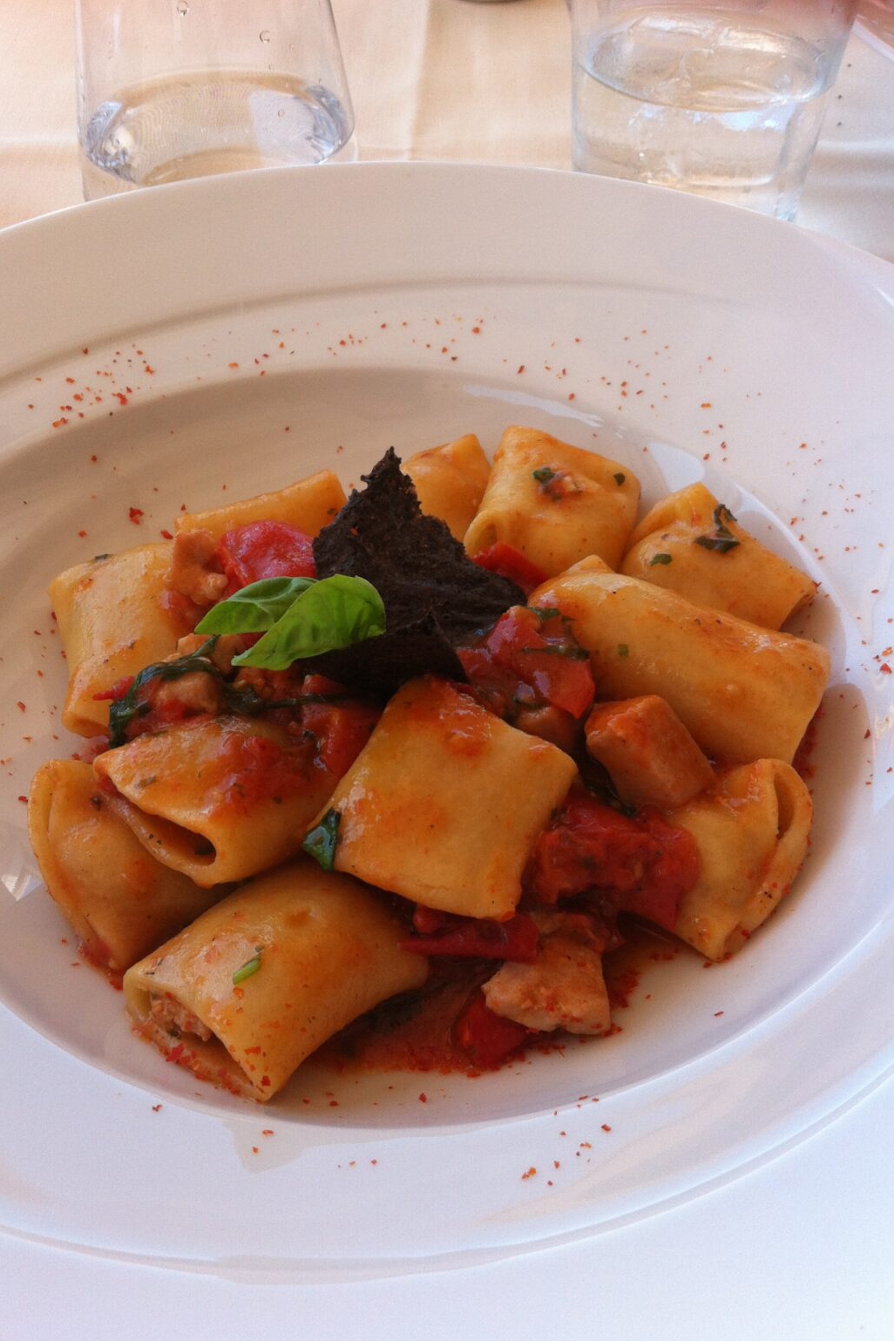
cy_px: 669
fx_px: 1378
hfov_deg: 35.9
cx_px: 411
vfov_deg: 51.9
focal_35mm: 37
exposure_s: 1/251
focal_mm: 3.85
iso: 80
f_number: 2.8
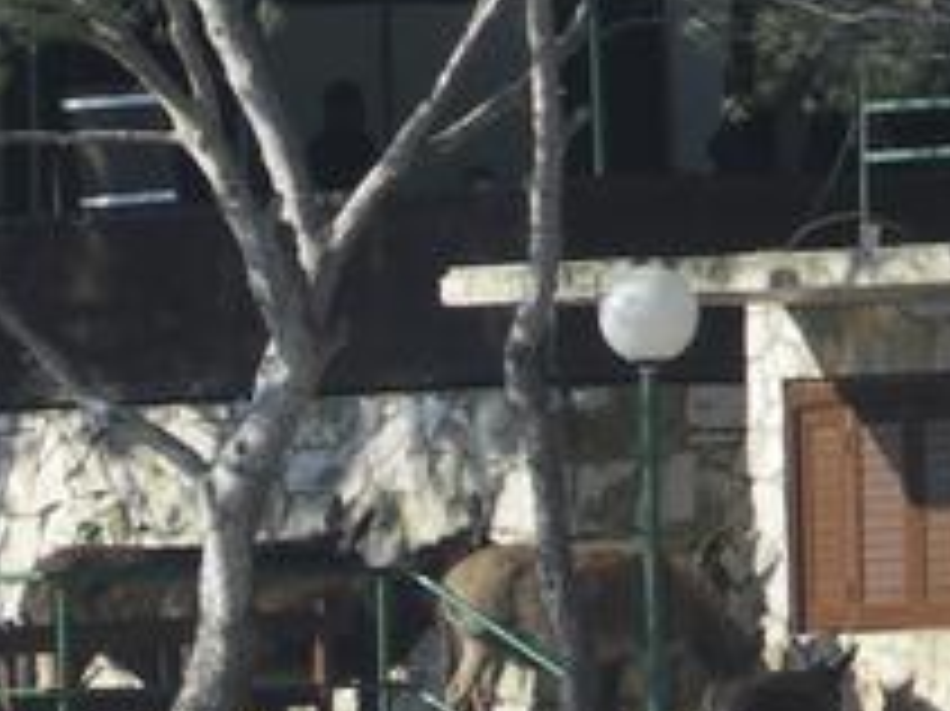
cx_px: 36
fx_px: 20846
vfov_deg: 2.0
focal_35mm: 760
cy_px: 724
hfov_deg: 2.6
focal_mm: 50.8
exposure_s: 1/160
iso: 100
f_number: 4.5
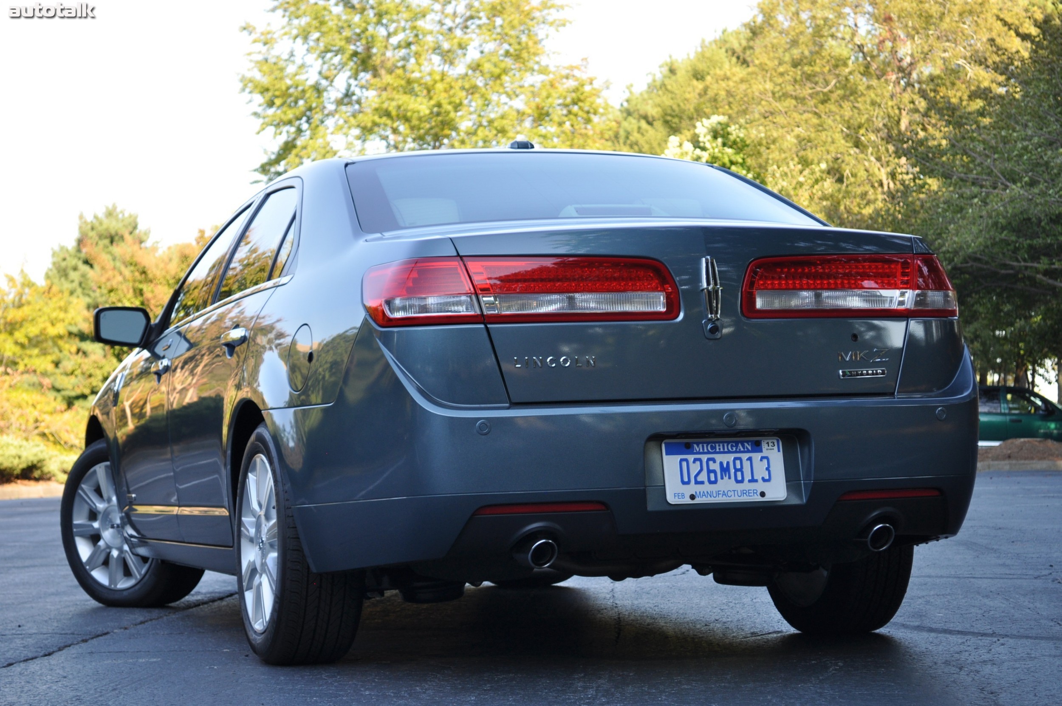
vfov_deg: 16.5
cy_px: 353
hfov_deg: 24.6
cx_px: 531
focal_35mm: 82
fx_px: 2431
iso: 250
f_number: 5.6
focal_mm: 55
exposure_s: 1/125
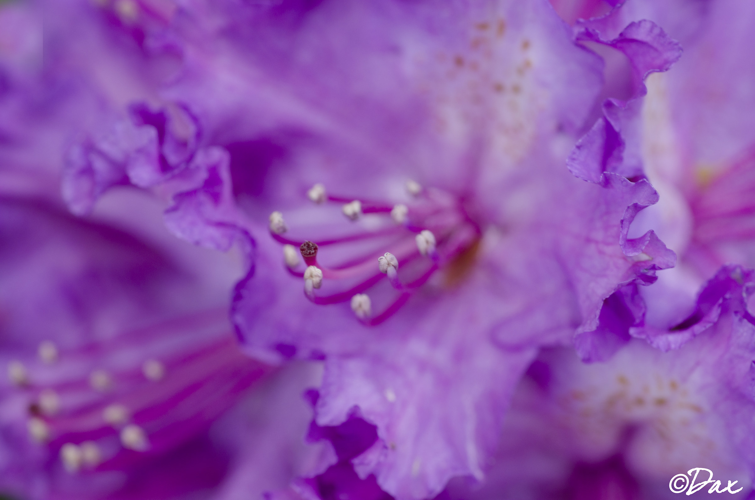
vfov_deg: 15.1
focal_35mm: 90
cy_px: 250
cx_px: 378
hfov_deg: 22.7
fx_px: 1883
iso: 200
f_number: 8
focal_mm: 60
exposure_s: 1/50
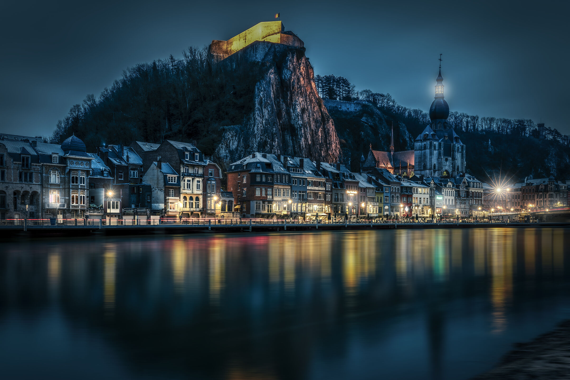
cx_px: 285
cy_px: 190
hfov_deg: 54.4
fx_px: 554
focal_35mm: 35
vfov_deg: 37.9
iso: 64
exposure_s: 25
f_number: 14
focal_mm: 35
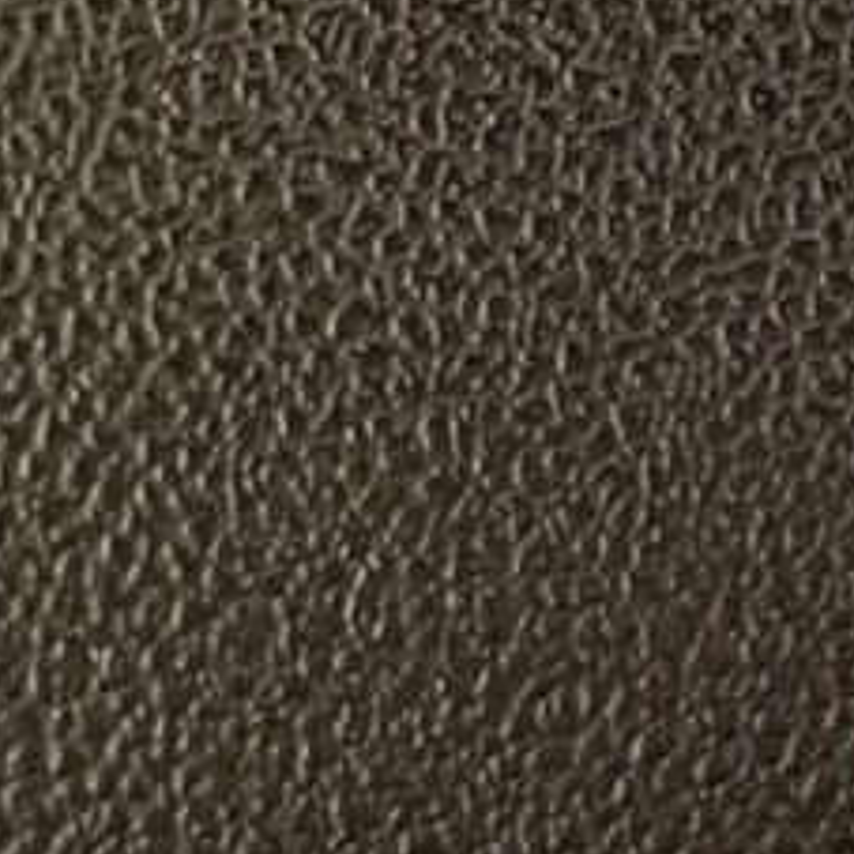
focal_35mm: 146
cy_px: 467
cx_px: 2205
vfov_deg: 12.0
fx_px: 4075
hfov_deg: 10.1
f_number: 1.6
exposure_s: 1/25
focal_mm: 4.2
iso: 800
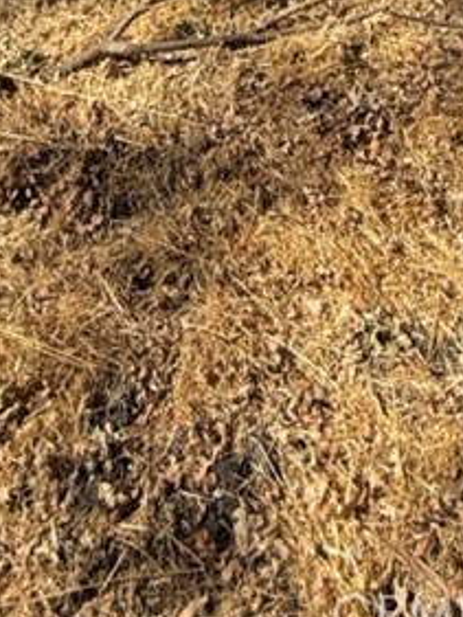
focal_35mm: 51
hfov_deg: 28.5
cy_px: -479
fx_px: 909
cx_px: 272
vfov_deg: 22.5
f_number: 2.2
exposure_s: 1/1125
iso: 50
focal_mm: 2.22
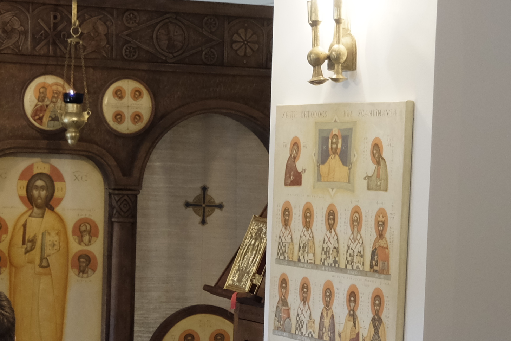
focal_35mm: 138
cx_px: 338
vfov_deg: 9.8
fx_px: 1959
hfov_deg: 14.8
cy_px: 435
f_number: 2.8
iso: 1600
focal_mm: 27.4
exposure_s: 1/100
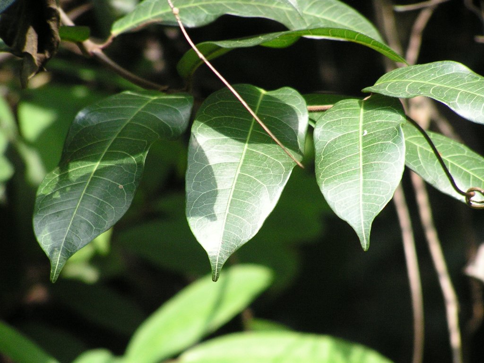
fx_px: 5313
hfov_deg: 5.2
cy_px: 182
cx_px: 242
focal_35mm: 380
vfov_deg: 3.9
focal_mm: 63
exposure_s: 1/400
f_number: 3.7
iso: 200
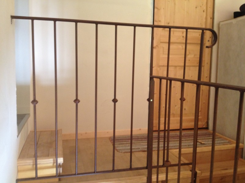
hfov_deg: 52.6
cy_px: 92
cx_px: 122
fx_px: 248
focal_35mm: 35
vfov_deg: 40.7
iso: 200
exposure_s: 1/20
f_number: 2.4
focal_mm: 4.28
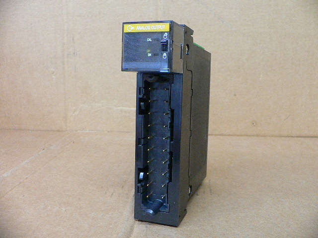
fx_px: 322
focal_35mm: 35
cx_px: 159
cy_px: 119
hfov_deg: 52.6
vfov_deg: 40.7
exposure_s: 1/13
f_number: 2.8
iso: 200
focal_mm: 4.6
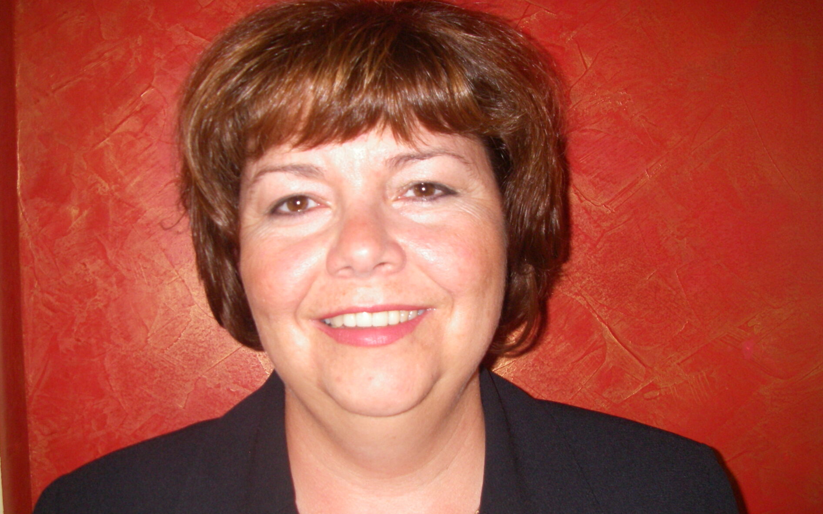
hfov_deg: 48.2
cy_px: 293
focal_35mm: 41
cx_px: 411
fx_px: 920
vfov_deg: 31.2
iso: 200
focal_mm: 6.3
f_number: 3.3
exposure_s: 1/40
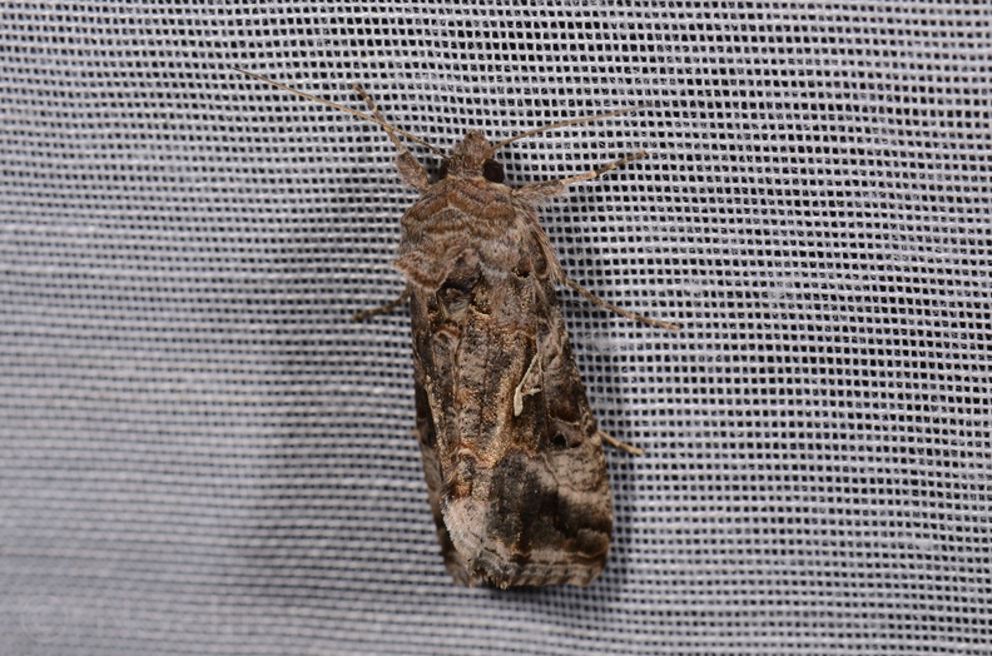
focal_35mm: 128
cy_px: 328
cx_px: 496
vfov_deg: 10.7
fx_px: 3505
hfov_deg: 16.1
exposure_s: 1/60
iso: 100
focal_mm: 85
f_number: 25
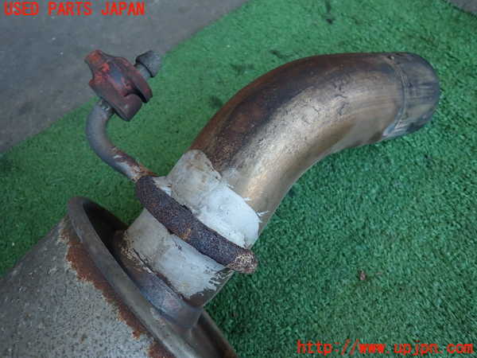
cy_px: 179
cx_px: 238
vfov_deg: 54.9
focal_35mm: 25
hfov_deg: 69.4
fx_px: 344
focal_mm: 4.5
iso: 100
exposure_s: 1/80
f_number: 2
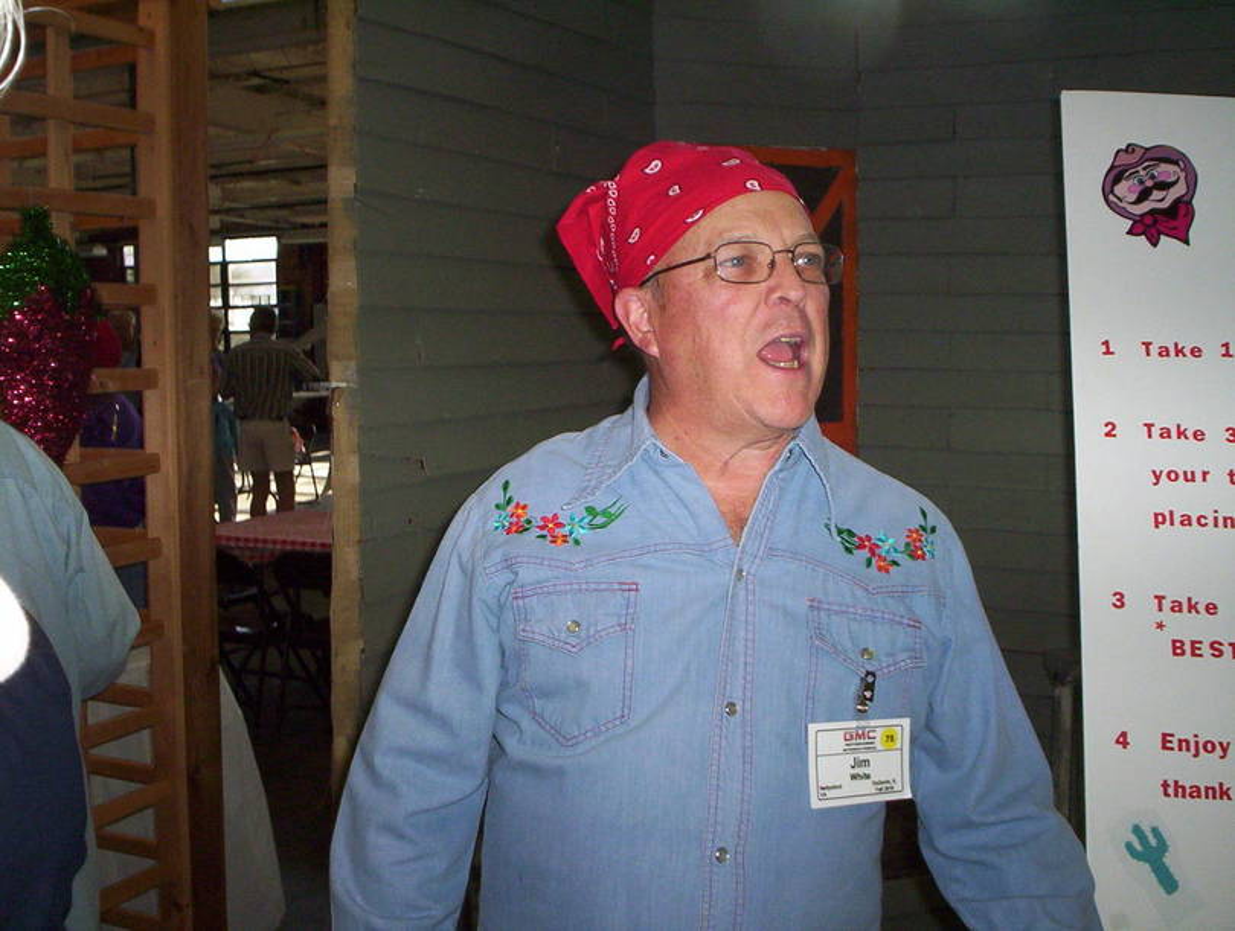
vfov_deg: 37.8
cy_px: 466
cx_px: 618
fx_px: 1359
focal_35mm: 38
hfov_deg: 48.9
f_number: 4.5
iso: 140
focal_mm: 4.99
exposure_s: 1/60
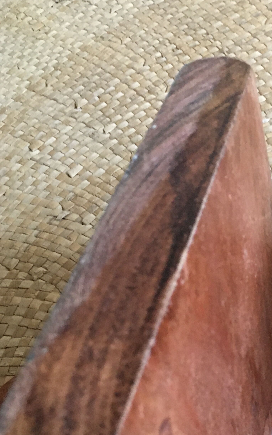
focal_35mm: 51
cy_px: 334
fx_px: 605
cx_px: 247
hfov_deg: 24.6
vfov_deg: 38.4
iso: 200
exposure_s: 1/15
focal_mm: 4.15
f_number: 2.2
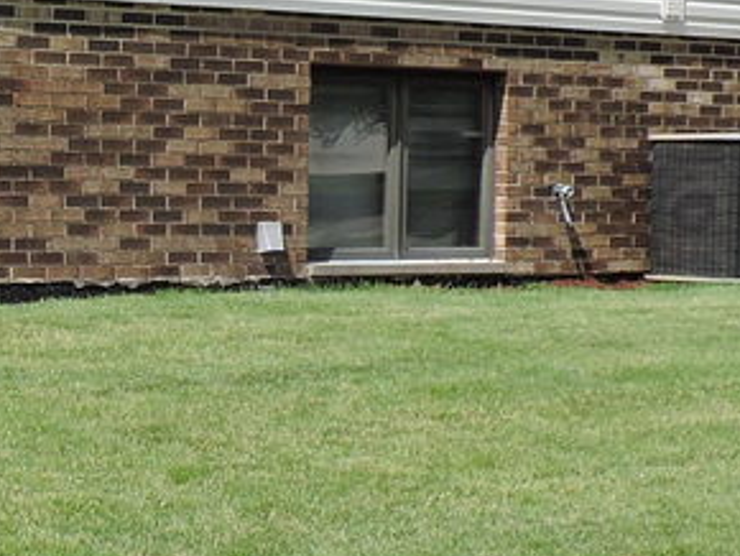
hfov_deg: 16.2
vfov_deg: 12.5
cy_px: 217
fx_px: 2546
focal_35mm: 119
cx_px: -18
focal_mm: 4.3
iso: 100
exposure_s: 1/1250
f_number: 3.3
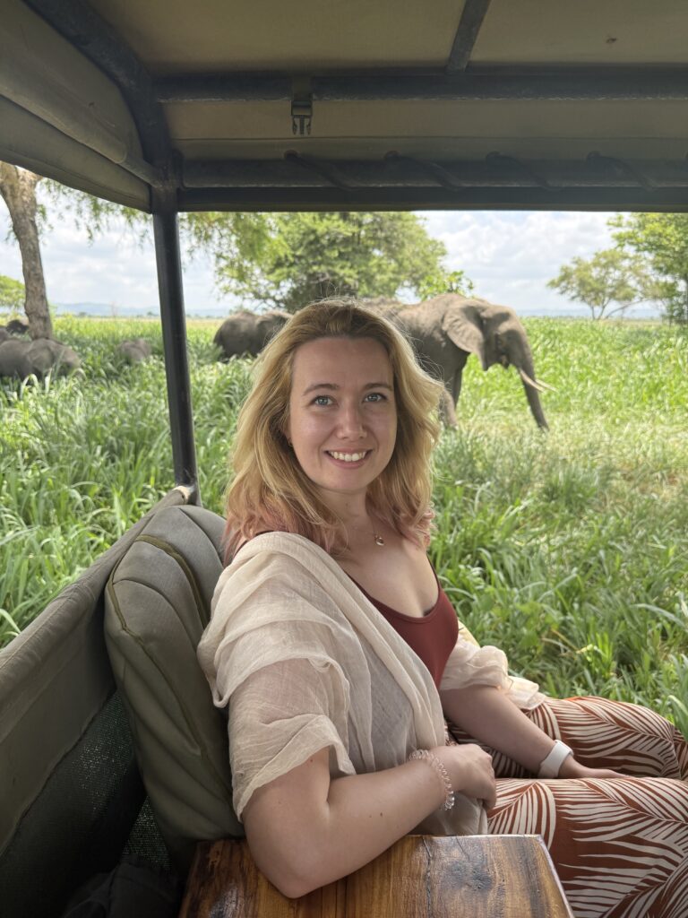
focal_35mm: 24
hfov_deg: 56.8
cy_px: 459
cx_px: 344
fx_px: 636
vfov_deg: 71.6
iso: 100
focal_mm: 6.76
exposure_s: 1/1106
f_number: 1.78
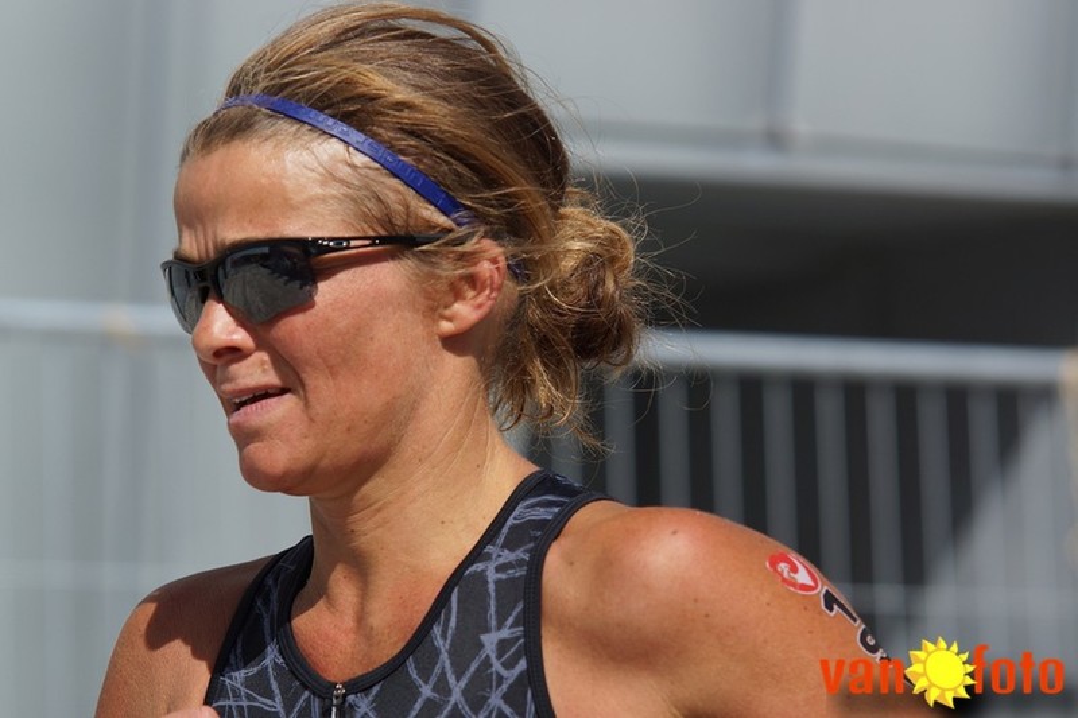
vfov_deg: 7.6
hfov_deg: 11.4
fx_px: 5389
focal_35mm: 180
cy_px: 359
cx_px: 539
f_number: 4
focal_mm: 120
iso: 100
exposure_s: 1/1600
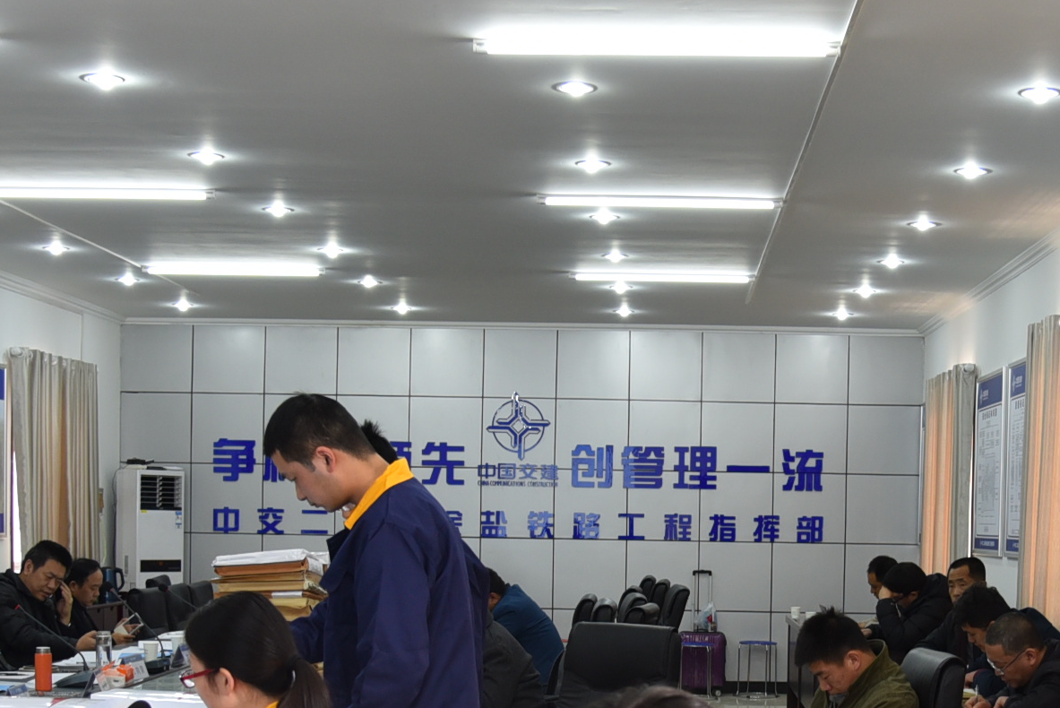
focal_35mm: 61
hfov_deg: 32.7
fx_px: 1797
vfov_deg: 21.8
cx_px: 685
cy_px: 632
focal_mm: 24
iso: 900
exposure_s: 1/60
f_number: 4
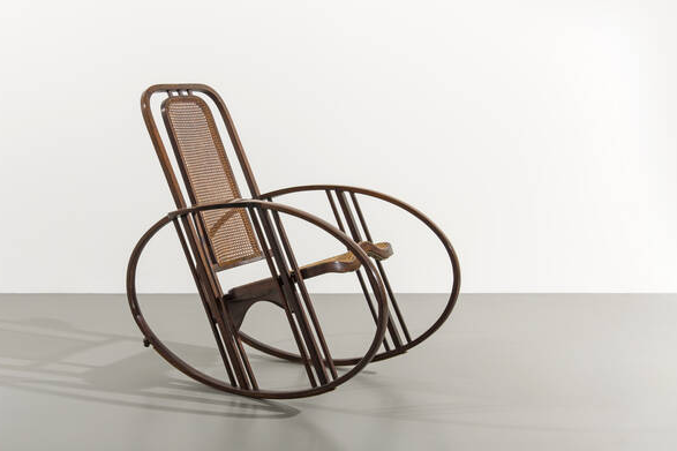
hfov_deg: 36.8
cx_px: 279
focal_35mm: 54
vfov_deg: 25.0
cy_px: 221
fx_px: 1015
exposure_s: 1/200
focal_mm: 44
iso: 100
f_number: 14
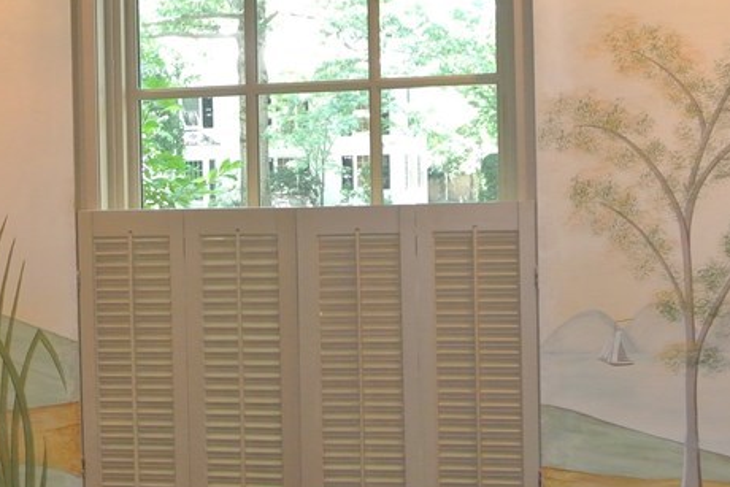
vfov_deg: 18.7
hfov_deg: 27.6
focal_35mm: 73
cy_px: 241
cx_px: 255
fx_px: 1481
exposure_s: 1/60
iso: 900
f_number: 3.8
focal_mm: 11.8
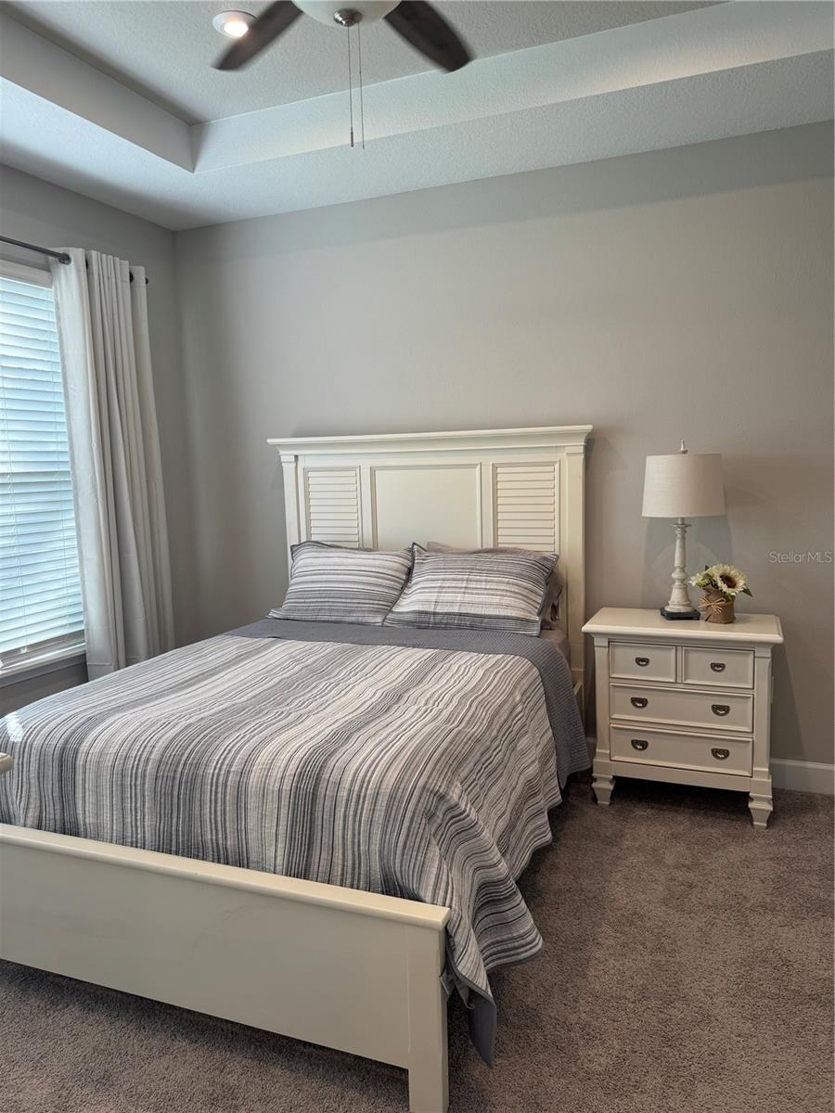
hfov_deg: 56.8
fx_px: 772
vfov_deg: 71.6
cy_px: 556
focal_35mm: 24
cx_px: 418
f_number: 1.78
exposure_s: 1/120
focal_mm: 6.76
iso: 64
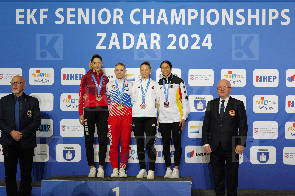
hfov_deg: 24.5
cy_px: 98
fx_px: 679
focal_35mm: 83
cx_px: 148
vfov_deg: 16.4
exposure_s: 1/250
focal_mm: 83
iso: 800
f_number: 2.8
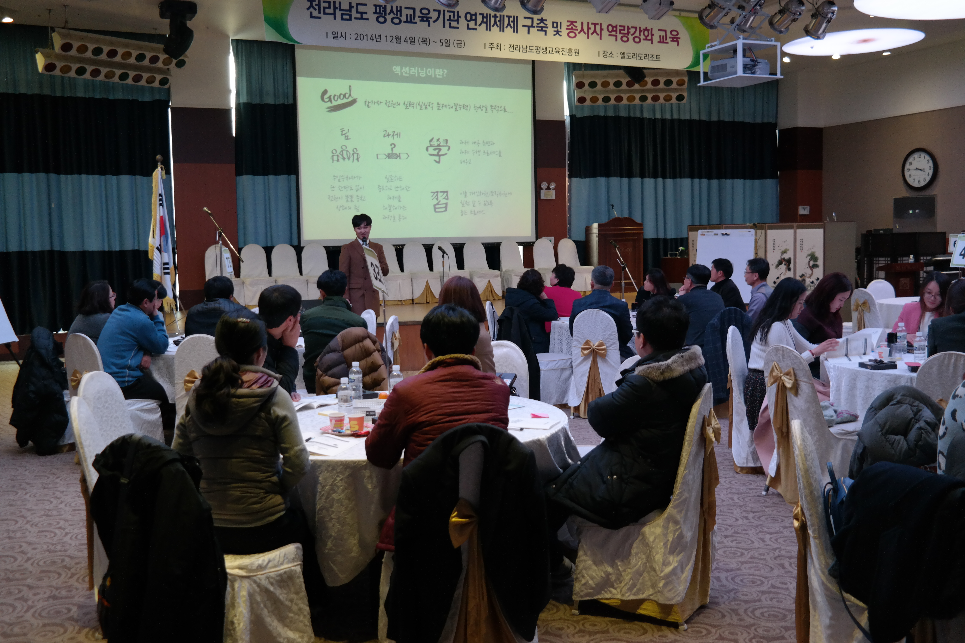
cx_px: 482
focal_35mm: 38
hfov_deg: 50.7
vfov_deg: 35.1
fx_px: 1019
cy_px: 322
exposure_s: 1/50
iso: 800
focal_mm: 25
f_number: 4
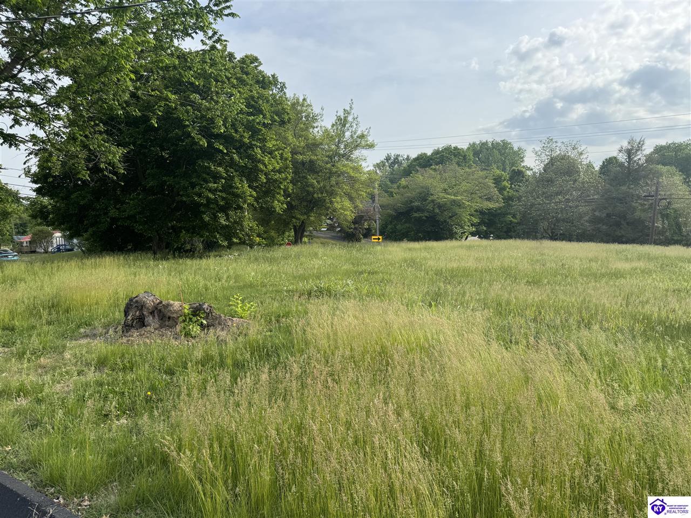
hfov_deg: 71.6
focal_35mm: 24
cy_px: 259
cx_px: 346
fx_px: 479
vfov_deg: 56.8
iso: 80
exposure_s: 1/3247
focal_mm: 6.76
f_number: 1.78
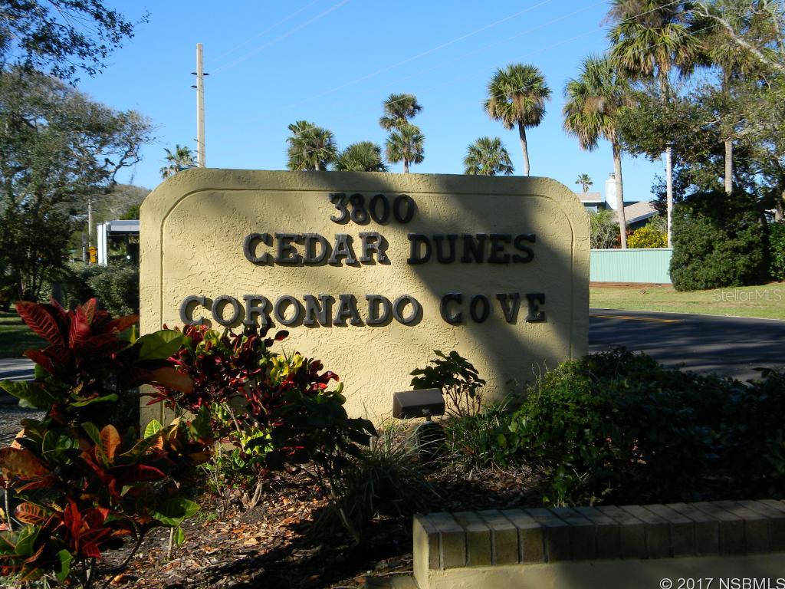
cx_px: 392
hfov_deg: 45.8
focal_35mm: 41
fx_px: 930
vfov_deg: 35.1
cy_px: 294
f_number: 3.8
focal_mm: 7.3
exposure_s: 1/617
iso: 80
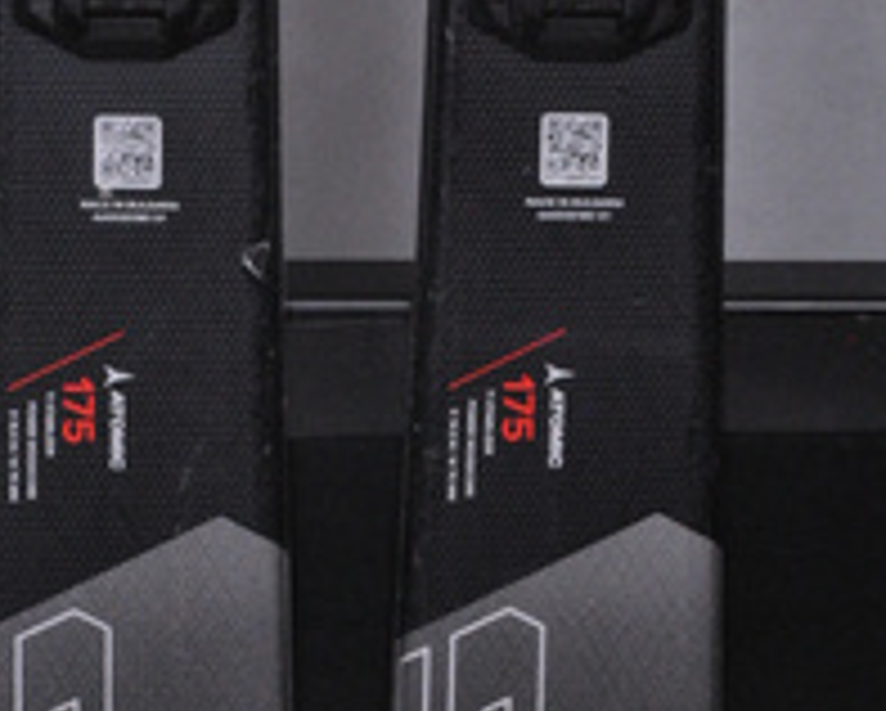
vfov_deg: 6.4
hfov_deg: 8.0
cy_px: 490
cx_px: 349
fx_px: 6328
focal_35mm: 241
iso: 3200
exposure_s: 1/125
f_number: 9.5
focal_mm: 75
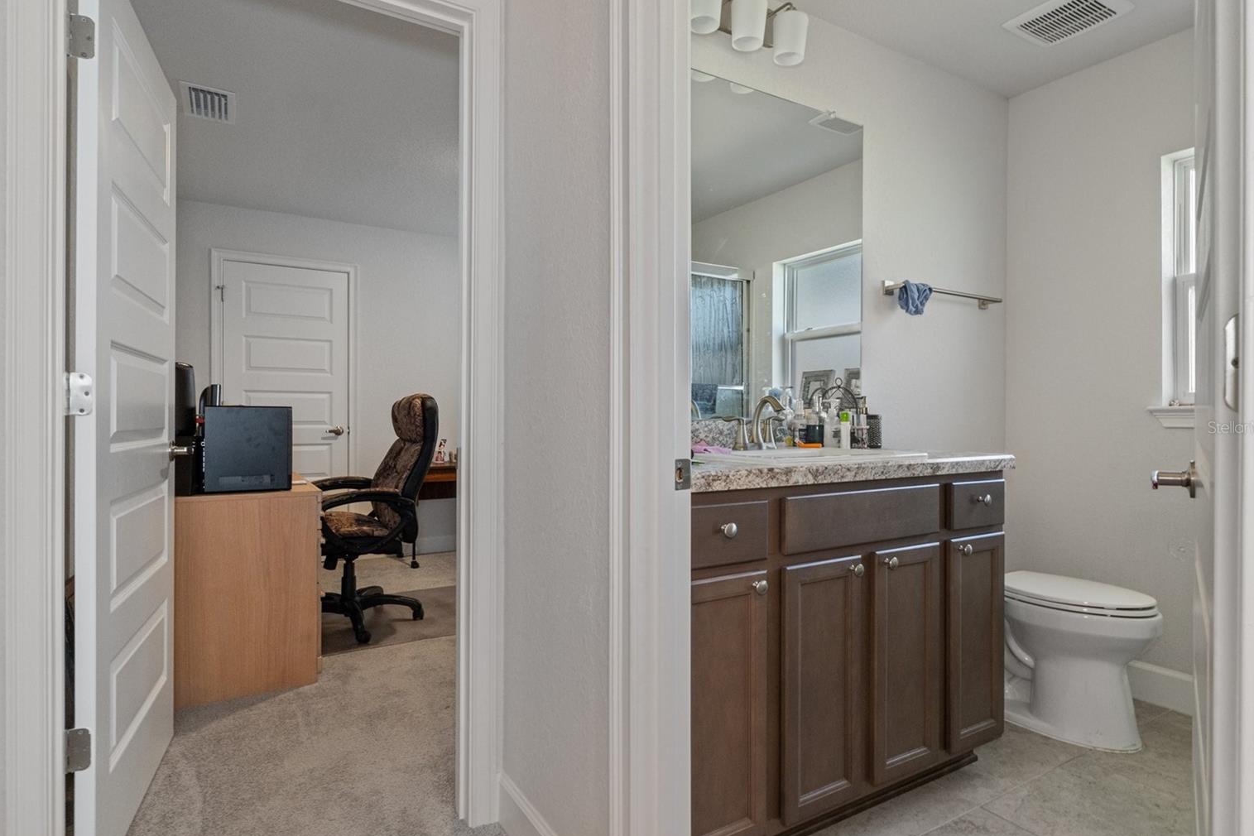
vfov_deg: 64.5
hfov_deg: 86.9
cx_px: 619
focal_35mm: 19
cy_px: 427
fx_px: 662
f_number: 8
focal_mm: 12
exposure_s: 1/6
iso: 1000
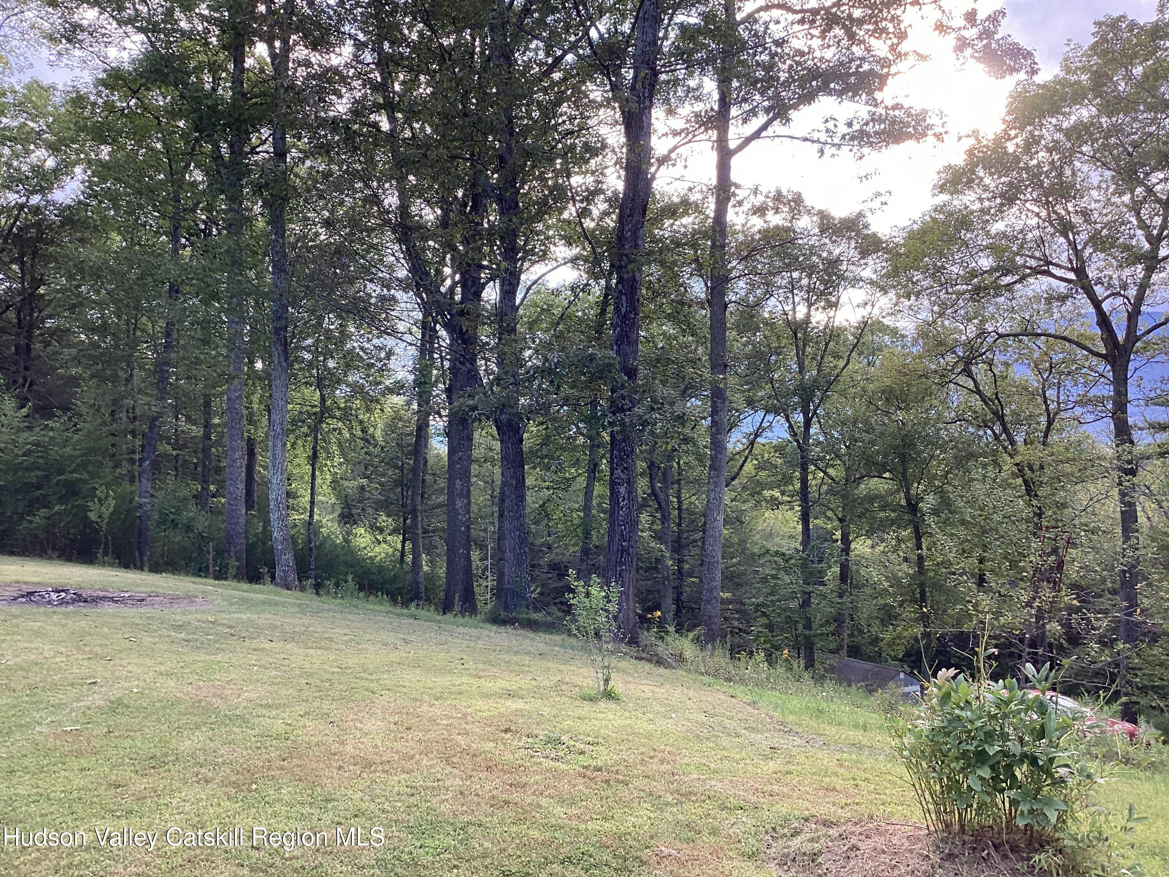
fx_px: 1047
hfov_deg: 58.4
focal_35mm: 31
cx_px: 584
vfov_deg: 45.4
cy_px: 438
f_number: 2.4
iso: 32
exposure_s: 1/120
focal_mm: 3.3
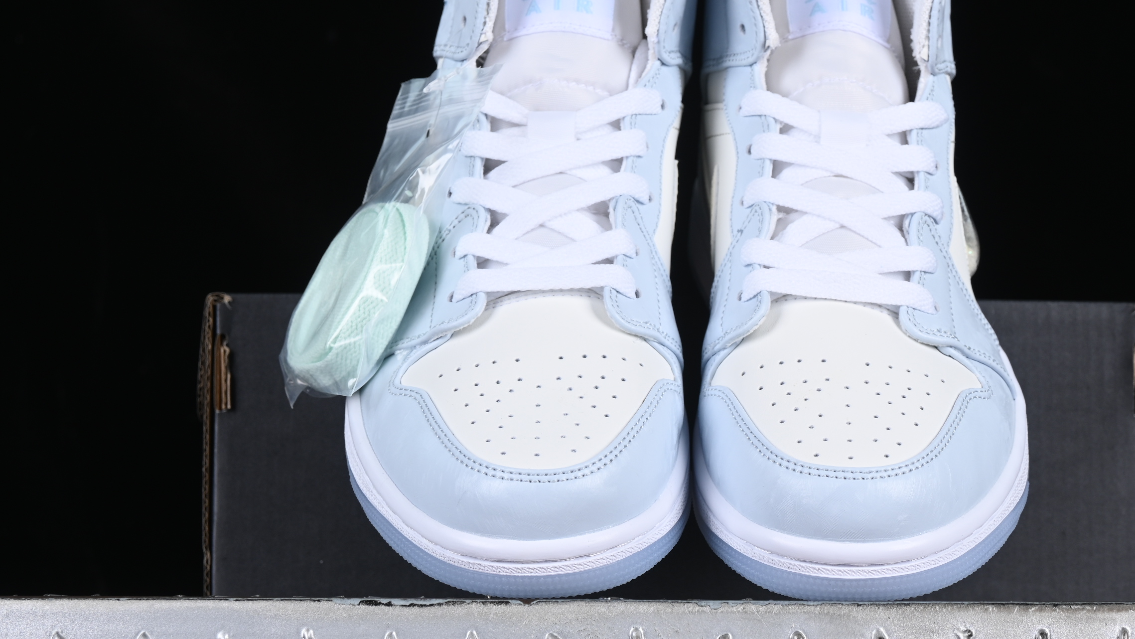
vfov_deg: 12.6
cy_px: 323
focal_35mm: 96
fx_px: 2890
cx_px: 686
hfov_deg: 22.2
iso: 160
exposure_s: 1/60
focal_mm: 50
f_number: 8
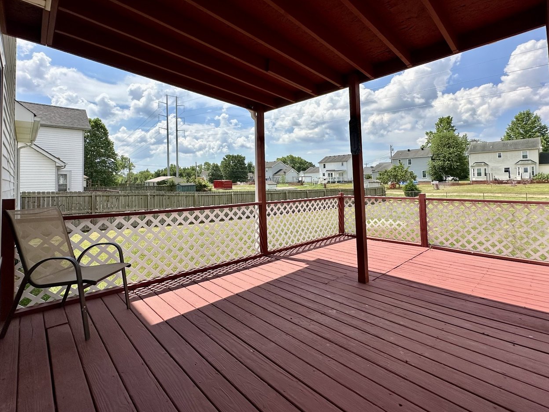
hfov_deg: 91.0
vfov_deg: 74.2
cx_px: 284
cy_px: 172
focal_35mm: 17
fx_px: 270
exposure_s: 1/2882
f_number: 2.2
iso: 50
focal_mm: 2.22
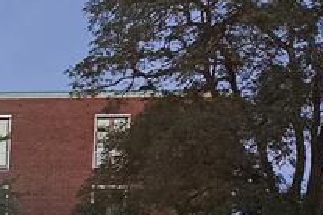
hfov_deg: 13.2
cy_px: 351
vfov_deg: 9.9
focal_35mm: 133
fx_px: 1193
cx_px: -331
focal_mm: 5.4
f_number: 1.8
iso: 640
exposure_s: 1/25
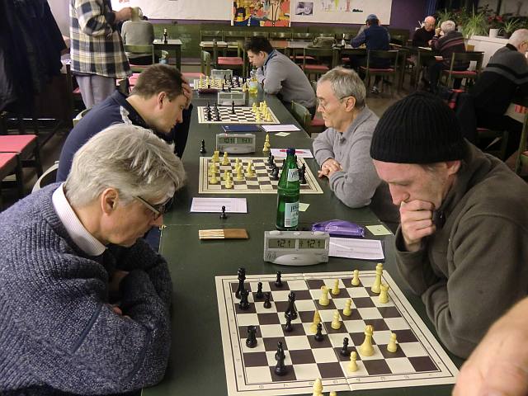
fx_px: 519
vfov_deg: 41.8
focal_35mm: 34
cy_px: 198
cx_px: 264
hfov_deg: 54.0
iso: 400
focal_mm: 6.1
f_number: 3.6
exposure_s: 1/8
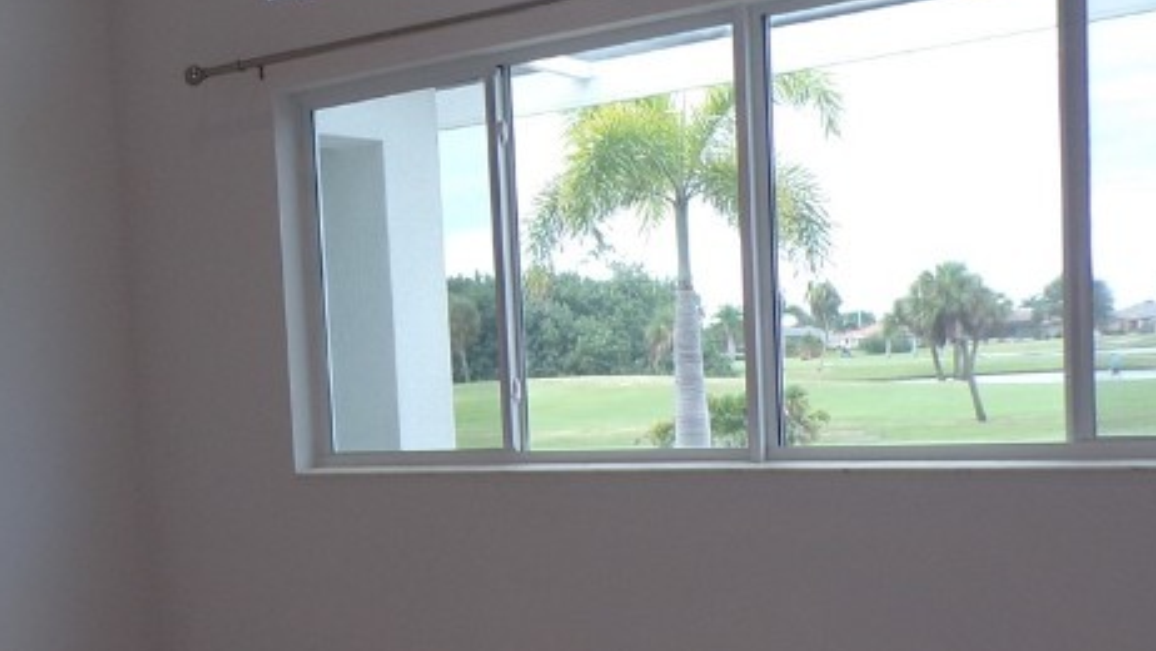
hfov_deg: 34.5
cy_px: 488
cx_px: 170
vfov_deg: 20.6
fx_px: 1778
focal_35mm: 58
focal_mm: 4.3
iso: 80
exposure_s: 1/38
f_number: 4.3
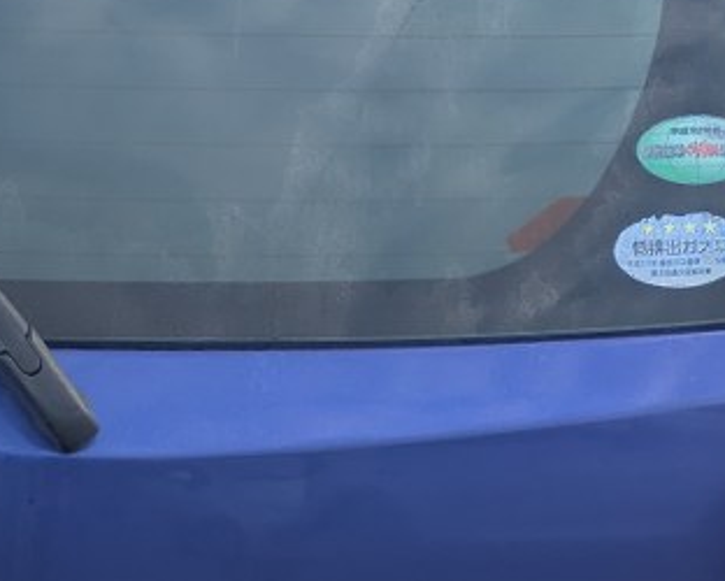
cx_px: -185
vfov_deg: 15.3
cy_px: 449
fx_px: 2147
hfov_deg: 18.0
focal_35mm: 100
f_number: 1.89
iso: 47
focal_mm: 5.43
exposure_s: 1/494
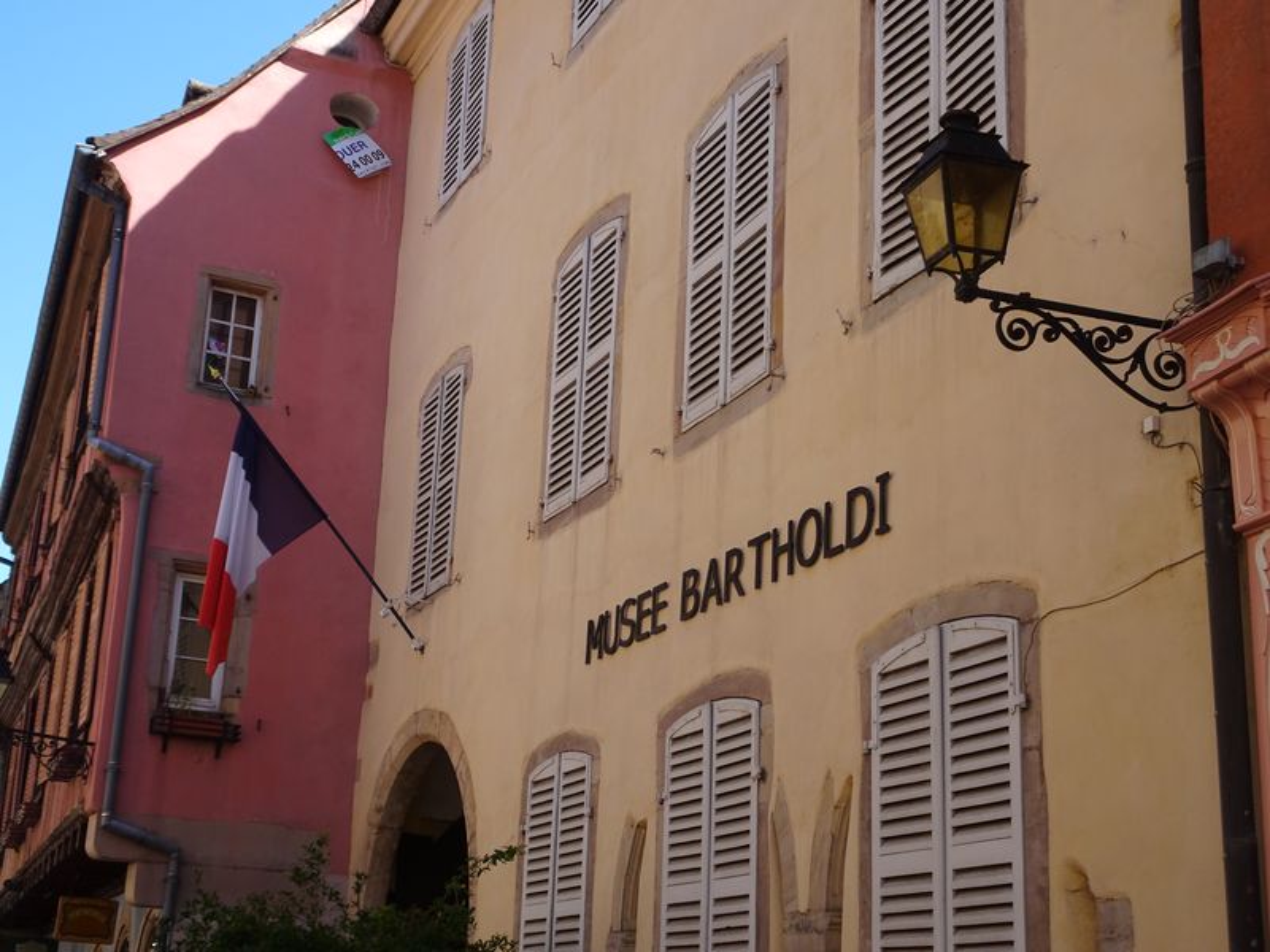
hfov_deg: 38.2
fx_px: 1834
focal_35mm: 50
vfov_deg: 29.1
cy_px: 476
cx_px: 635
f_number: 4.5
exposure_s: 1/200
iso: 80
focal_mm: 8.51
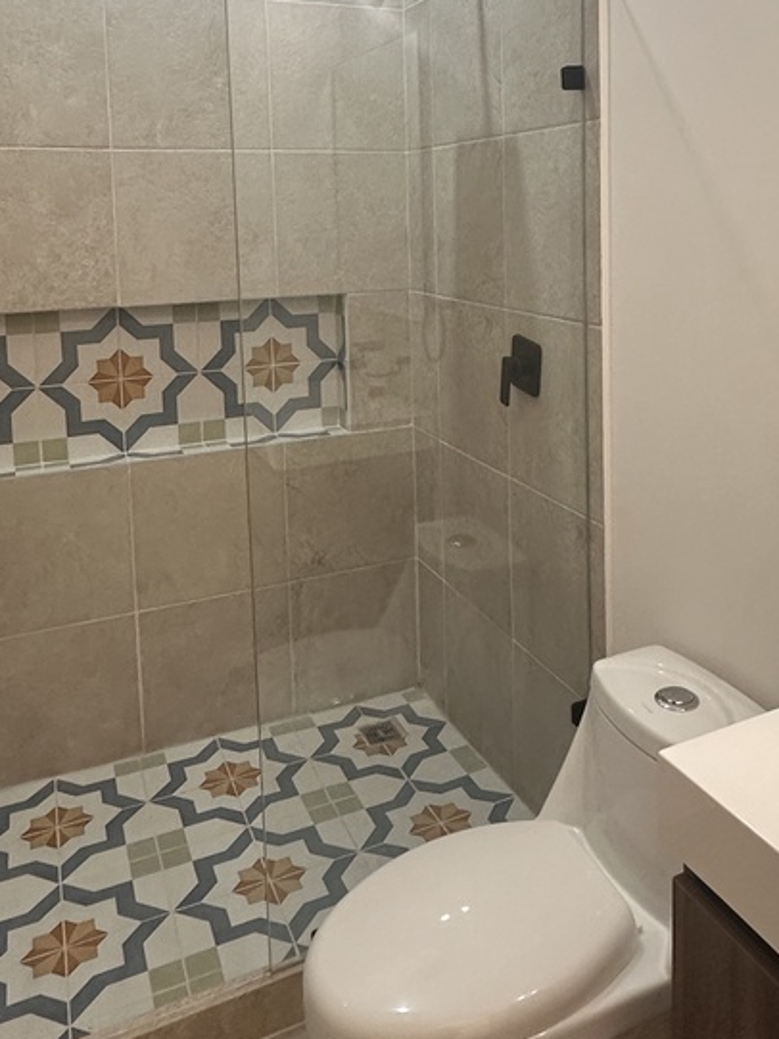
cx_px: 482
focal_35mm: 31
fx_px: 931
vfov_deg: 56.0
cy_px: 284
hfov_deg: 45.1
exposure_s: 1/120
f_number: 2.2
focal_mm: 2.22
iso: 250
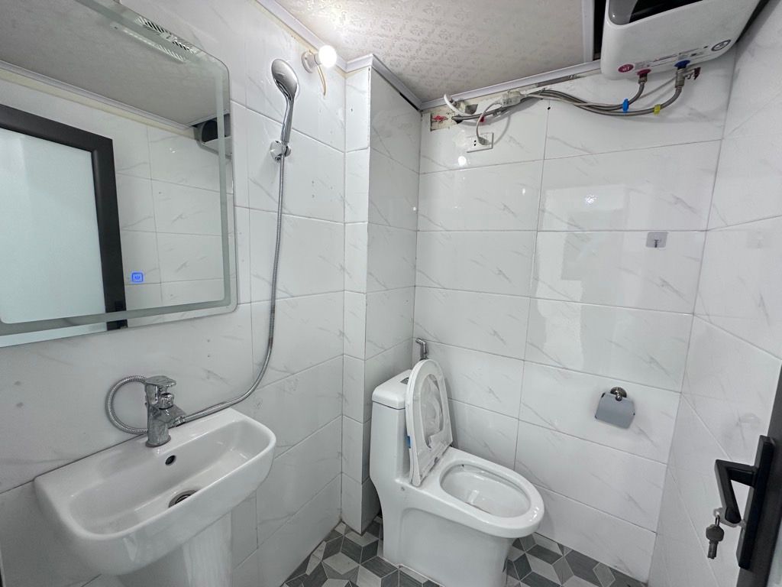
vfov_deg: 85.7
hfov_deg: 102.1
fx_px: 316
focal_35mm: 14
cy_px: 294
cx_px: 391
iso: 160
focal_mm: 2.22
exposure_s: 1/50
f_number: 2.2
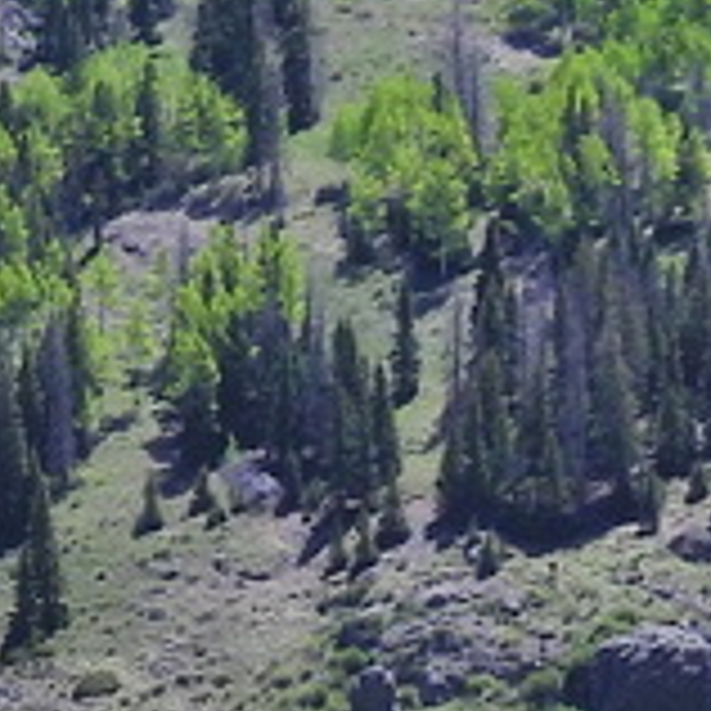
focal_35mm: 308
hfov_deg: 5.5
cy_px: 1228
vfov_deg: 5.6
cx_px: -810
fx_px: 7157
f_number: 3.2
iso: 100
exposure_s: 1/1250
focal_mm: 7.7
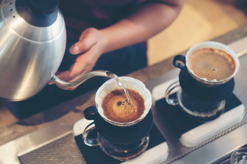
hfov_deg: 37.9
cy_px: 82
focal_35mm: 52
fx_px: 360
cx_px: 124
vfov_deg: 25.8
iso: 250
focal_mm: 35
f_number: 1.8
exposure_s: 1/60
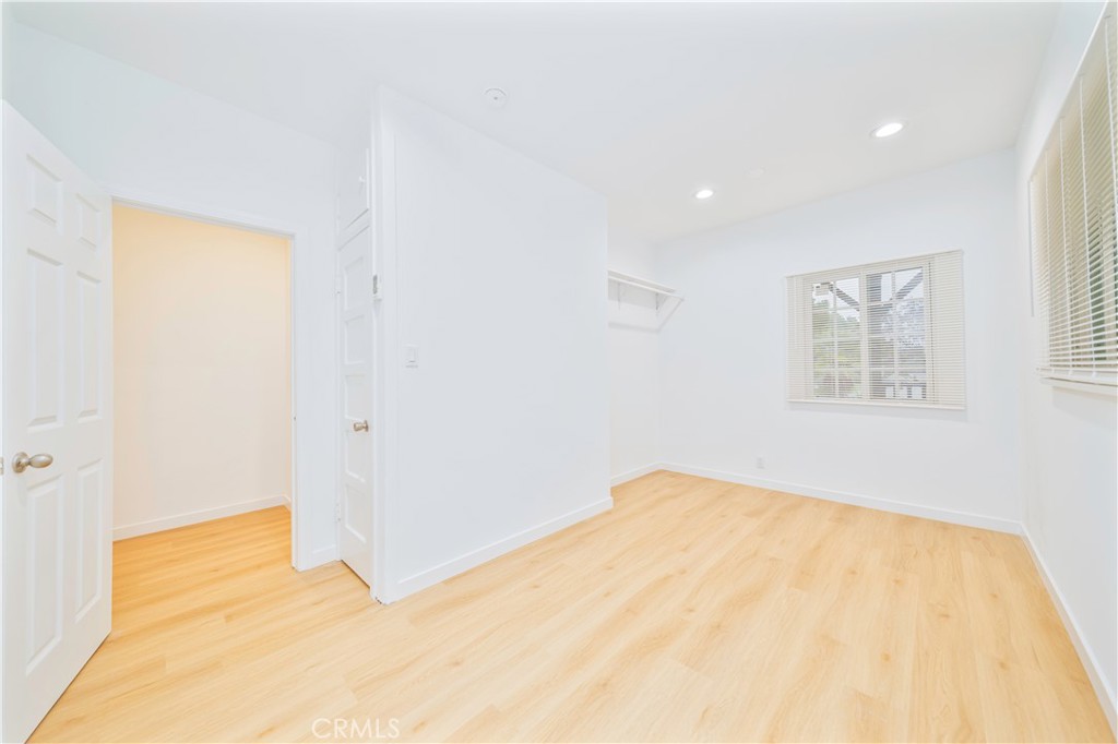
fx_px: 373
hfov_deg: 112.6
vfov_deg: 90.0
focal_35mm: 12
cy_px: 372
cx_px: 559
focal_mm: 12
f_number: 4
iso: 800
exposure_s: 1/100
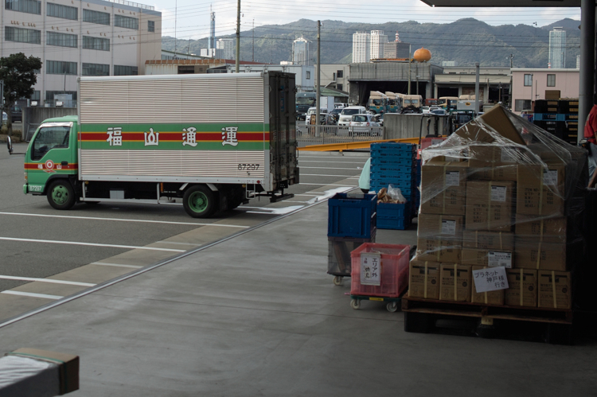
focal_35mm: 56
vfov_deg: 24.0
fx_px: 928
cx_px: 206
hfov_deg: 35.4
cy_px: 131
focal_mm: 24.2
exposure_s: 1/1000
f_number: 2.8
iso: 100
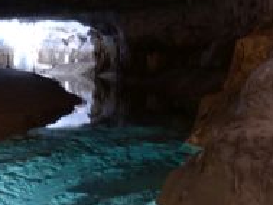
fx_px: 521
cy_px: 201
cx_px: 111
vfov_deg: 21.5
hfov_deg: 29.3
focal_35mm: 66
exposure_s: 1
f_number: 4
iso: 200
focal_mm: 4.5
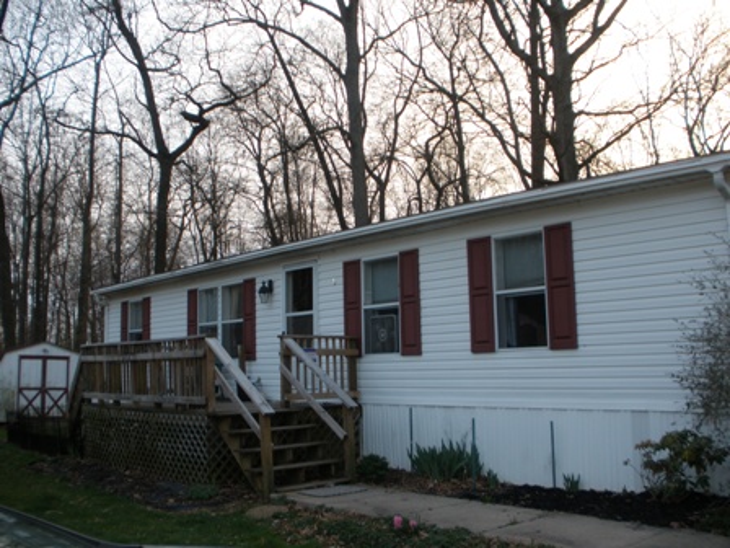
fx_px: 759
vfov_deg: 39.7
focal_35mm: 36
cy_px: 274
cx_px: 365
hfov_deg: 51.4
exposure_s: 1/30
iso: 80
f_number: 3.5
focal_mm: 6.3
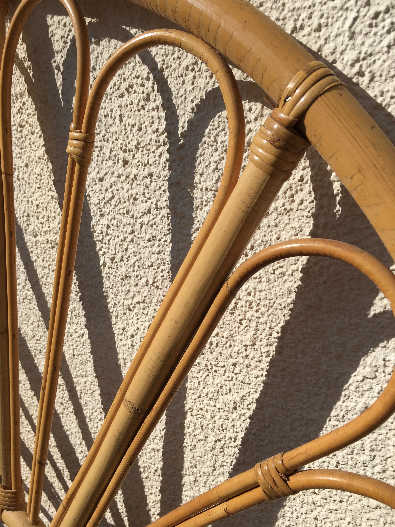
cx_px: 198
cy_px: 264
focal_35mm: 29
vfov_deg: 61.7
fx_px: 441
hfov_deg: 48.2
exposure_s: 1/3663
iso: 25
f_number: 2.2
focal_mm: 4.15
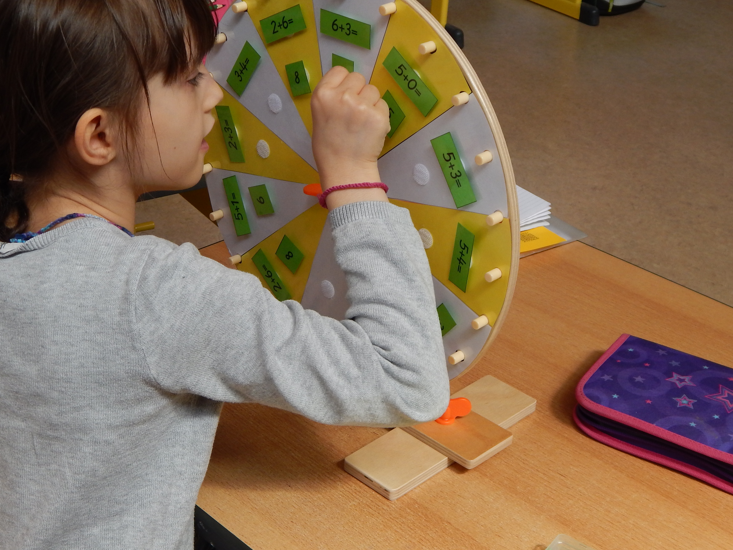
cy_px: 284
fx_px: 1207
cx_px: 315
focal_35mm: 57
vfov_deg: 25.7
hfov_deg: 33.7
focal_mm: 7.7
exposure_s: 1/125
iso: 125
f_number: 3.6
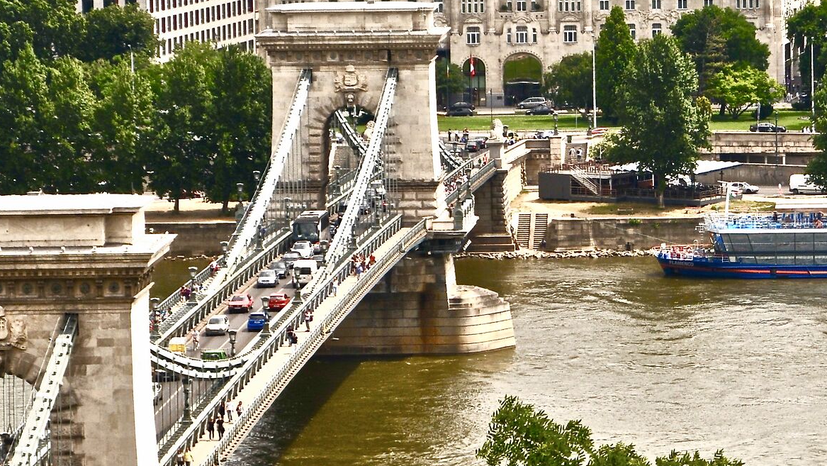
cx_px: 694
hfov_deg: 10.1
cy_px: 22
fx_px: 4672
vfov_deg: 5.7
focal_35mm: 213
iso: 200
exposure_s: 1/400
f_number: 10
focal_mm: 66
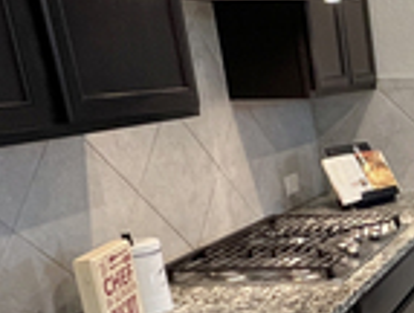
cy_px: 310
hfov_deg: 25.2
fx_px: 695
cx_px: 620
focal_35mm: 58
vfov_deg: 24.2
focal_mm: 1.57
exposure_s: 1/60
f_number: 1.8
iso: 200
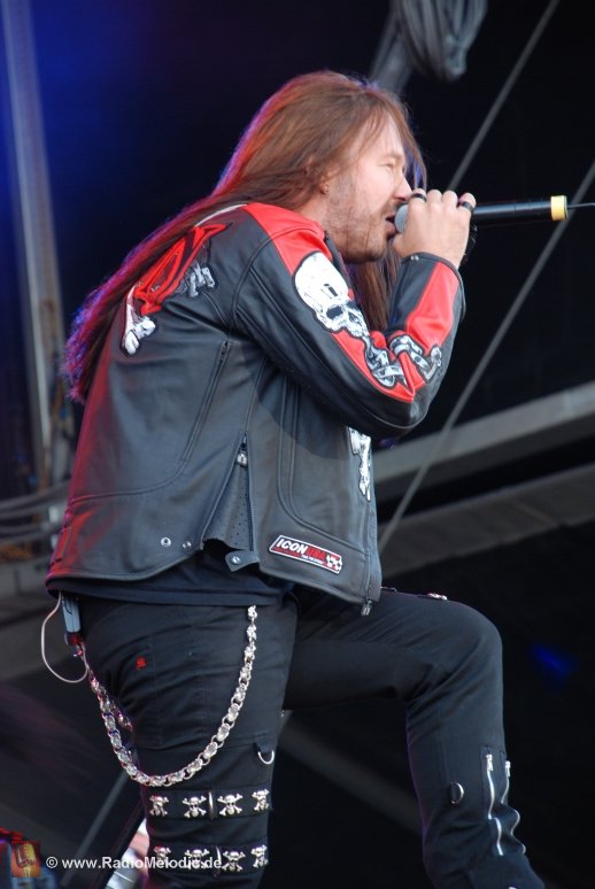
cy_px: 444
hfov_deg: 6.8
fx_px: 5007
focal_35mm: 202
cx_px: 298
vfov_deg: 10.1
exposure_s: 1/50
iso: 400
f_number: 5.6
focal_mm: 135
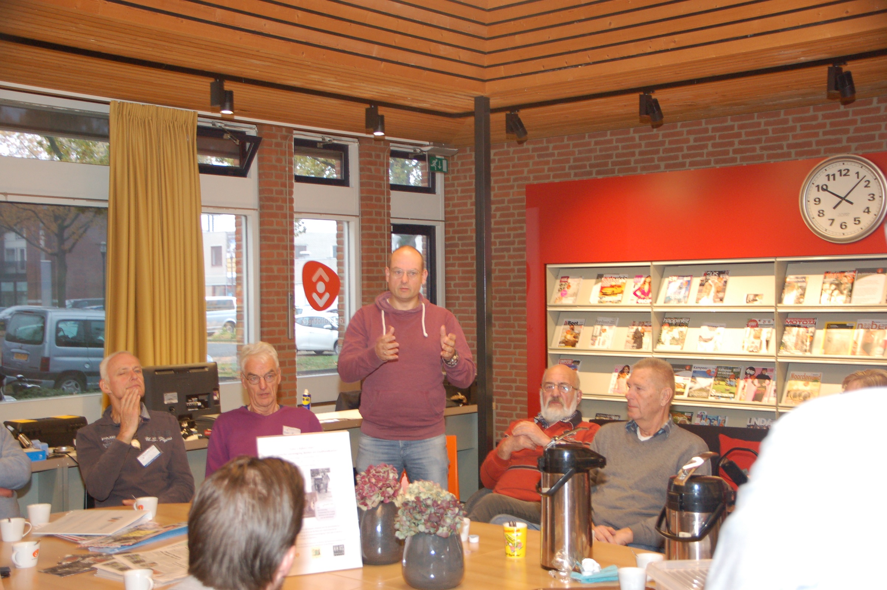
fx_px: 1255
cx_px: 444
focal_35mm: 51
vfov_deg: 26.4
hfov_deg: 38.9
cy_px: 295
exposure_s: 1/60
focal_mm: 34
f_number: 4.5
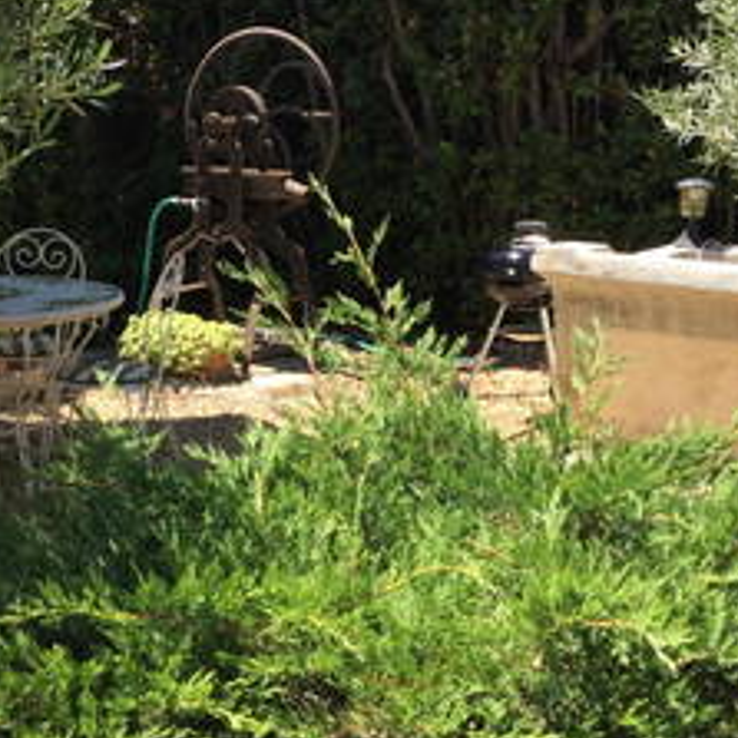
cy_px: 298
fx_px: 1447
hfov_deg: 28.5
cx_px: 268
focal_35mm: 60
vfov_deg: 28.5
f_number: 2.4
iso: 25
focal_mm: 3.3
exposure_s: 1/460
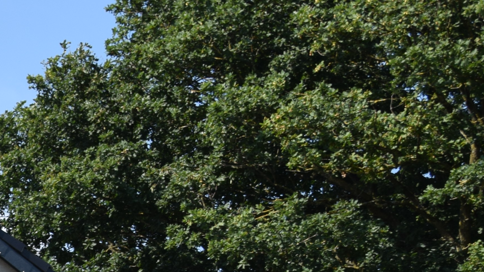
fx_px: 2025
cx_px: -321
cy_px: 536
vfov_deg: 7.4
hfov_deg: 12.7
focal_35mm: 158
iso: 200
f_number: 9
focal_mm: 29
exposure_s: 1/320
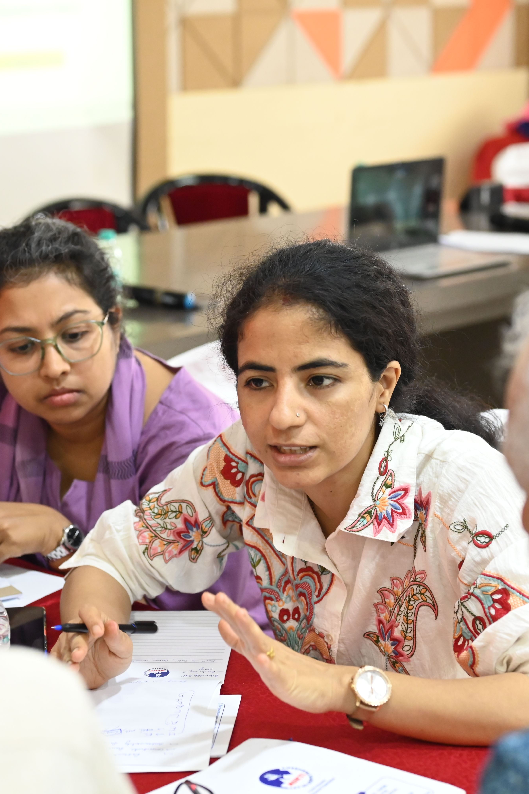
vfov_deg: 27.0
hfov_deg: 18.1
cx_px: 185
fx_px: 1653
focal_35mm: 75
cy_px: 397
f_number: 3.2
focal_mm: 50
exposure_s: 1/125
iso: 3200
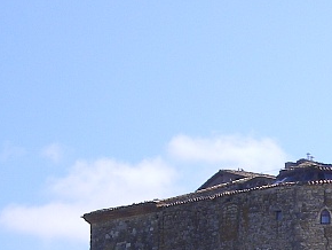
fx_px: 2947
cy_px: 300
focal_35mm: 307
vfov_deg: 4.8
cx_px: 453
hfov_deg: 6.4
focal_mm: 14.3
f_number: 7.2
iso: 64
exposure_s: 1/125
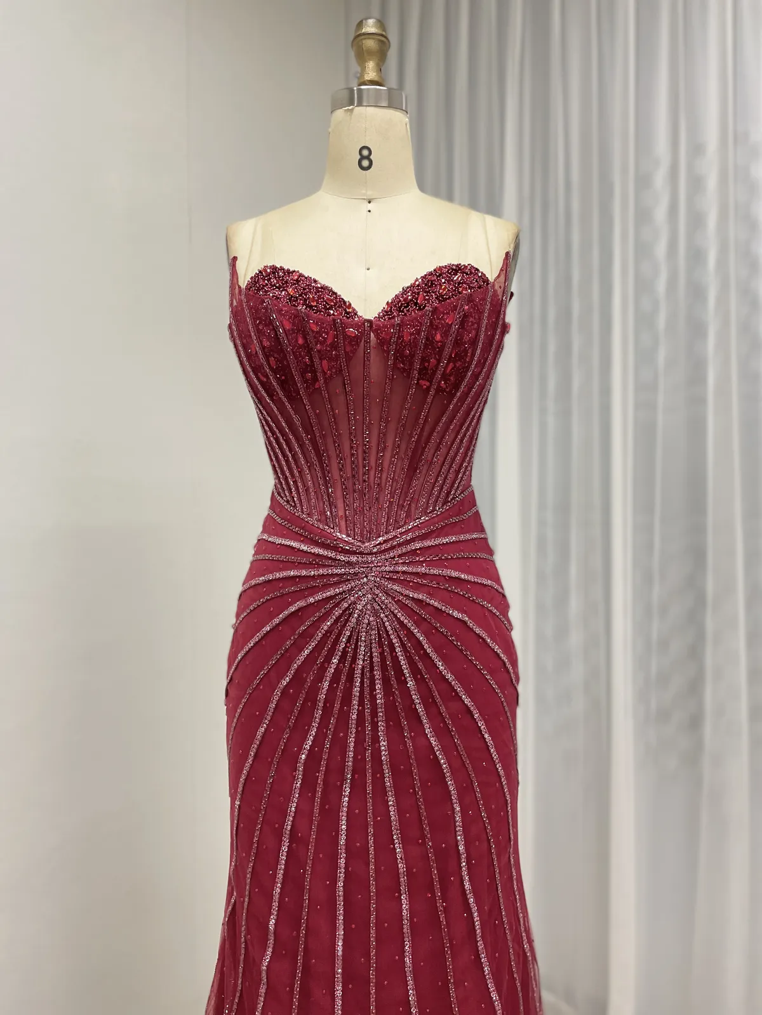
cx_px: 381
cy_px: 508
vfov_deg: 67.3
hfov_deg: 53.1
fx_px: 763
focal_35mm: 26
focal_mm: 4.2
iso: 200
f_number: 1.6
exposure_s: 1/50
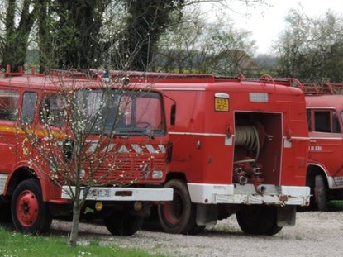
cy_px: 117
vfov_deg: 5.0
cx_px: 174
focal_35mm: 299
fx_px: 2962
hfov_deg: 6.6
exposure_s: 1/250
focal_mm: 27.6
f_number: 4.4
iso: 80
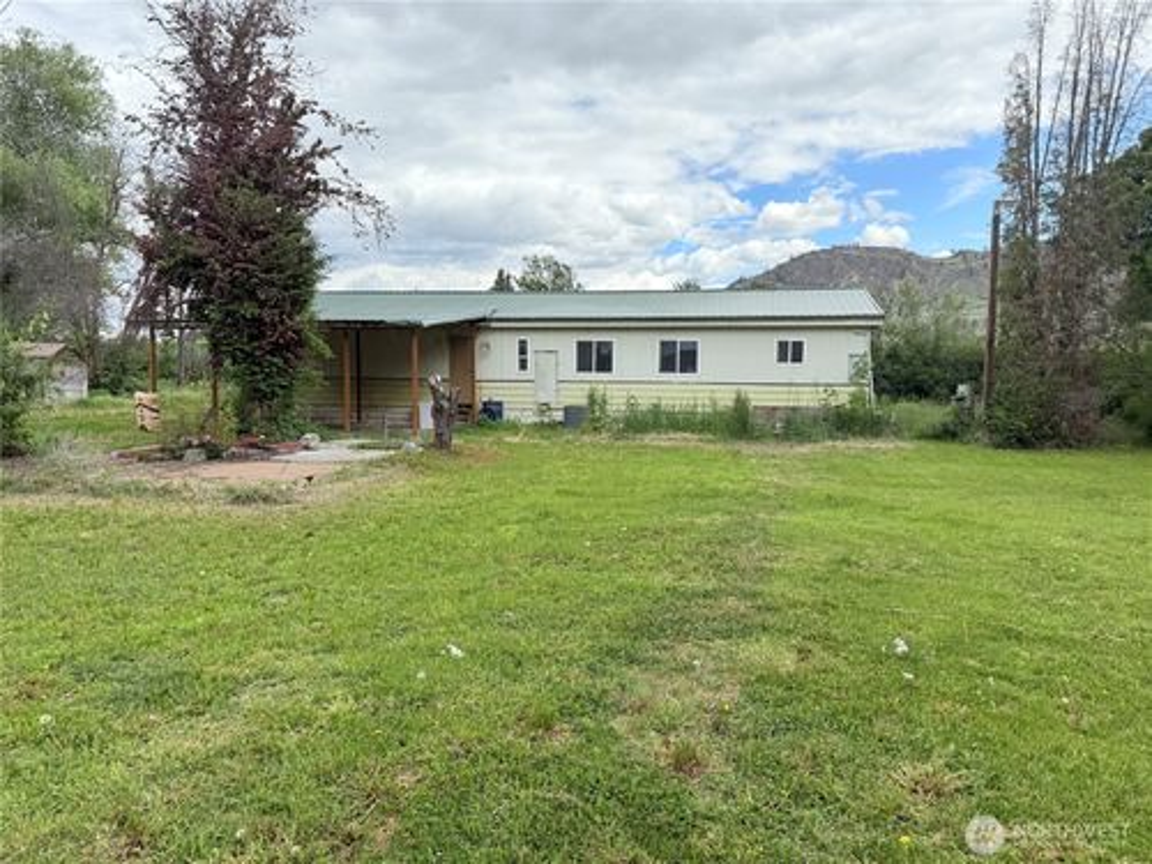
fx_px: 799
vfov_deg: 56.8
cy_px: 432
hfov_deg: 71.6
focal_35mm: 24
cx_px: 576
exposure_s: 1/3584
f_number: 1.78
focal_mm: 6.76
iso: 80
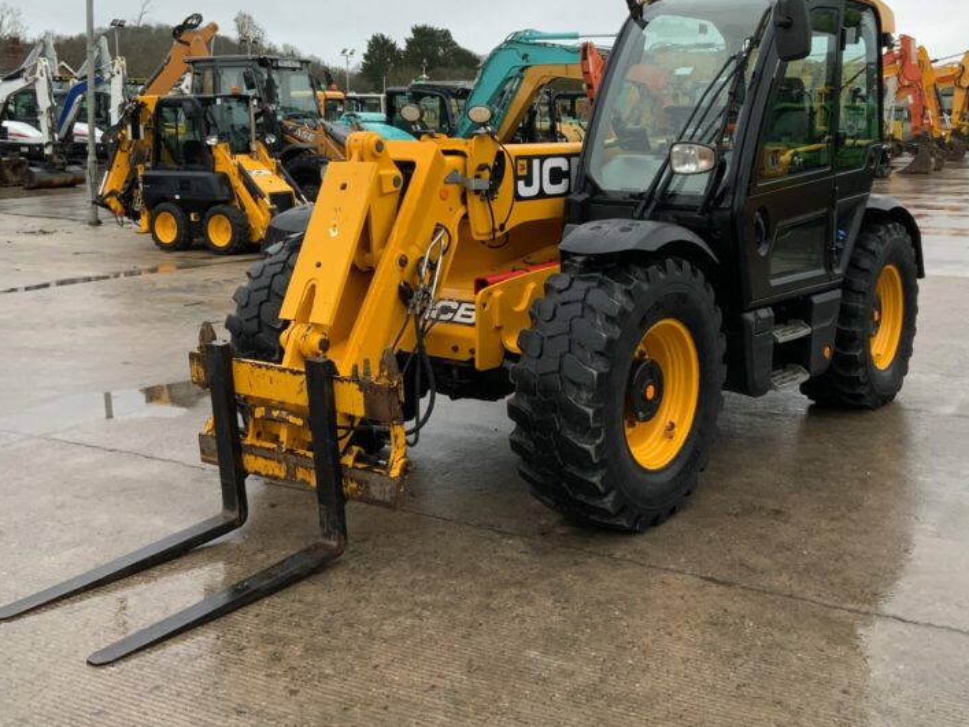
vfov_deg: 34.1
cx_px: 543
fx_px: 1175
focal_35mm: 42
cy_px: 262
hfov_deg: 44.7
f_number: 1.8
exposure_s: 1/478
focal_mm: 3
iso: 16
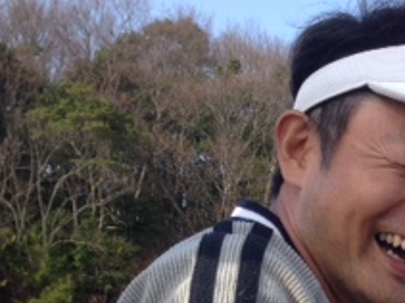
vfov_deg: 14.1
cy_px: 403
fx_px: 1169
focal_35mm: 100
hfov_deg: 18.5
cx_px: 499
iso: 50
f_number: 2.4
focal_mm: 4.12
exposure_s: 1/559
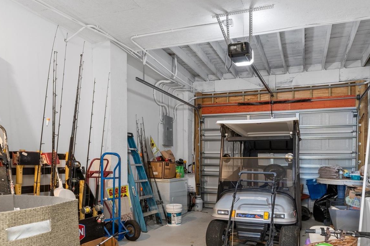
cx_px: 222
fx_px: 257
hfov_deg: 70.8
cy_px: 163
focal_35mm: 25
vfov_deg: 50.4
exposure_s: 2
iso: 320
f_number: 8
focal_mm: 12
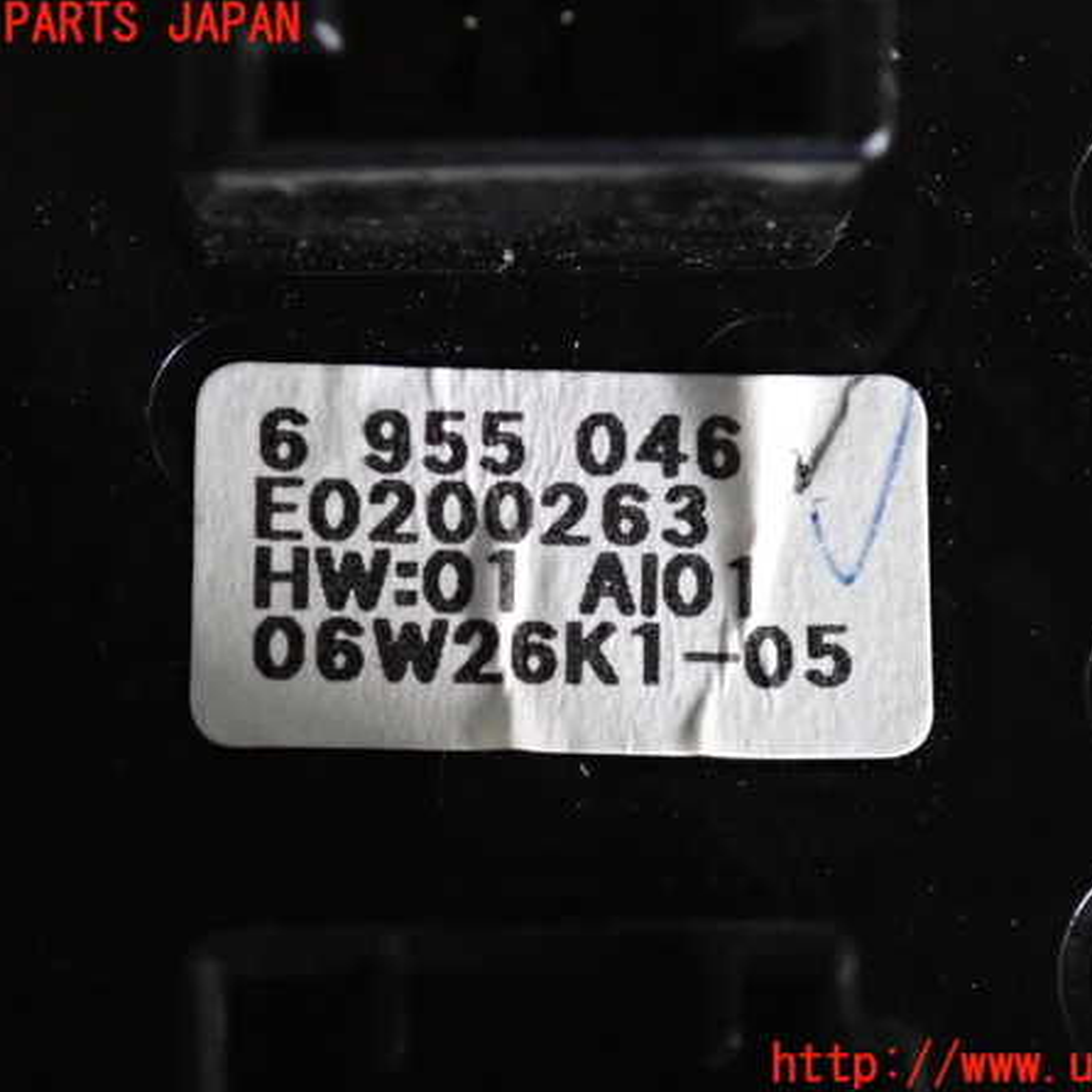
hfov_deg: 14.6
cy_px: 546
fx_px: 4247
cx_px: 590
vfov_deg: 14.7
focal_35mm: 119
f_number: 4.9
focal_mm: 18
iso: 2500
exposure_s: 1/160
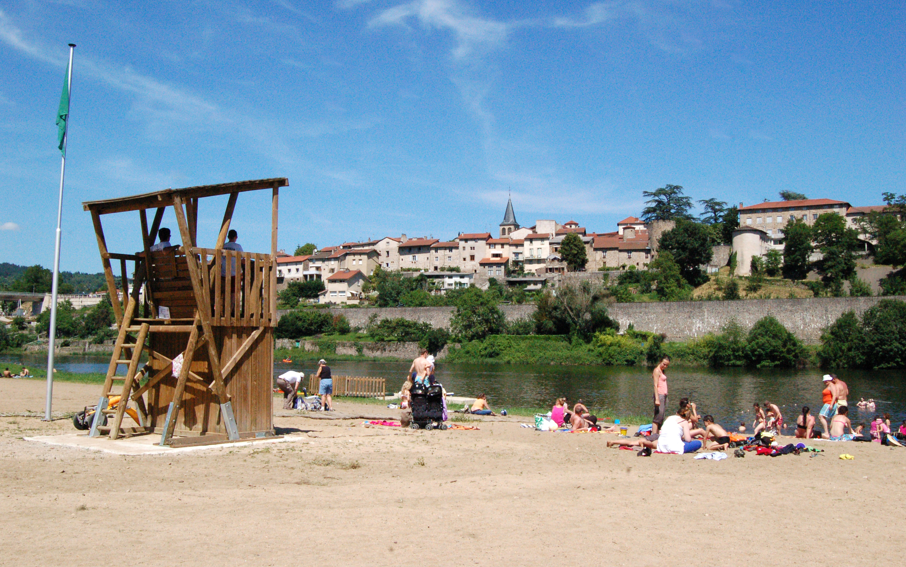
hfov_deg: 52.7
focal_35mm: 37
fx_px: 914
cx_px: 457
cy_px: 265
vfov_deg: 34.4
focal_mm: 24
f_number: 16
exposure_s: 1/1000
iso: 1600
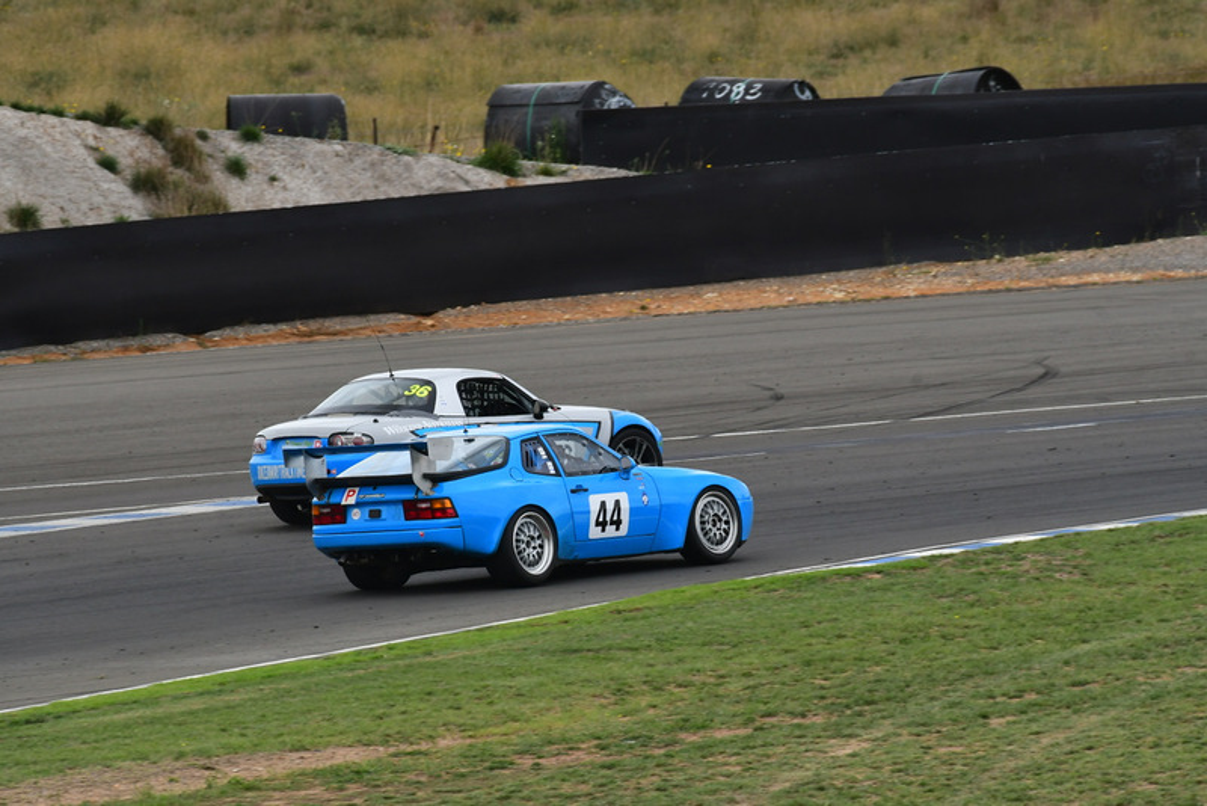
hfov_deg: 2.7
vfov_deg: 1.8
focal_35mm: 750
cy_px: 403
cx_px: 604
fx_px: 25154
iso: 640
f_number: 11
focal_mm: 500
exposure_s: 1/640
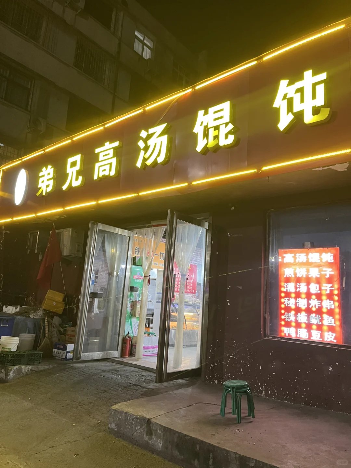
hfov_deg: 53.1
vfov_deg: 67.3
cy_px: 234
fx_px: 352
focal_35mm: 26
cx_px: 176
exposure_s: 1/50
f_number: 1.6
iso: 250
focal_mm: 5.1
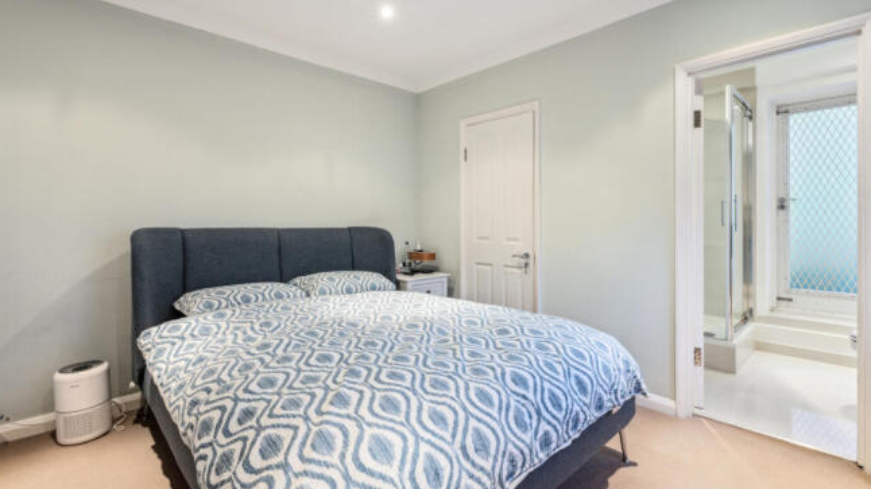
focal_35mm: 17
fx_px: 393
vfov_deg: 63.7
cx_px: 435
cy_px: 219
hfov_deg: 95.9
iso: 500
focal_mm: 16
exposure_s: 1/2
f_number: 11
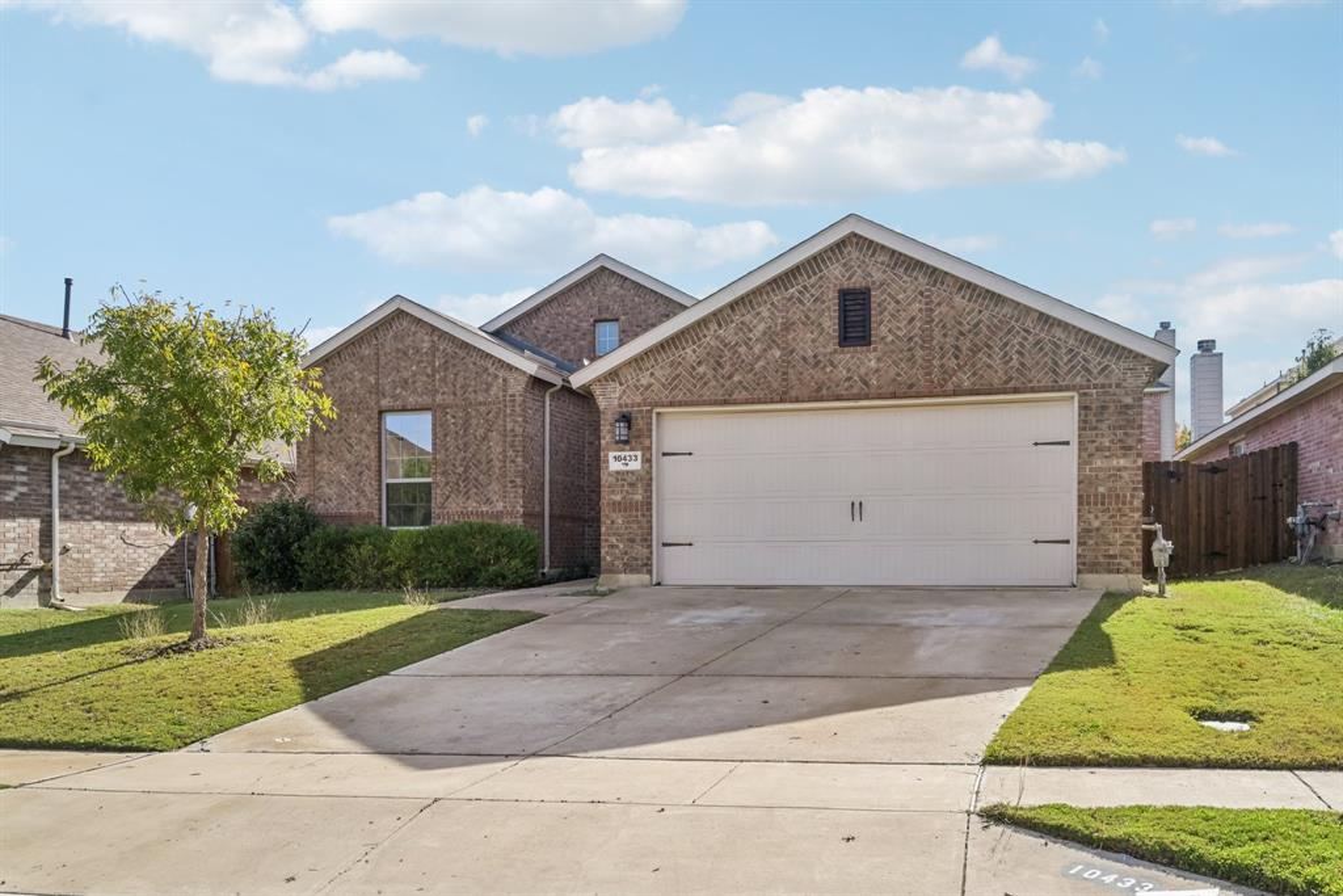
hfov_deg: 61.9
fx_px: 1119
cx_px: 672
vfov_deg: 43.6
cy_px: 448
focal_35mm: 30
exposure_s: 1/1000
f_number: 8
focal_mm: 30
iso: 400
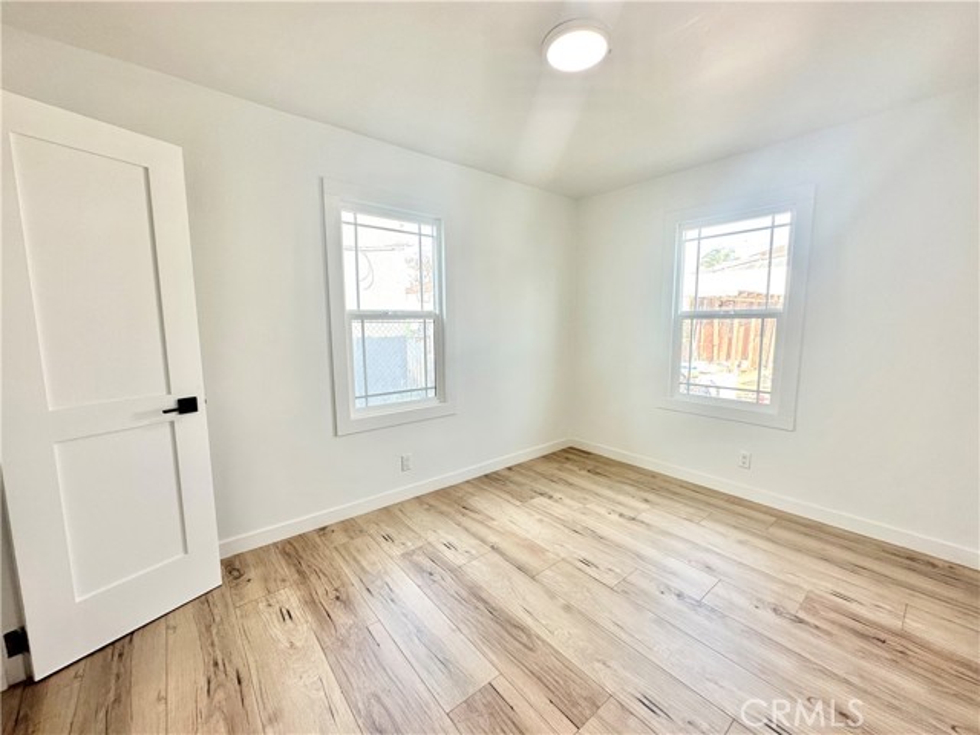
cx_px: 490
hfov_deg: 102.1
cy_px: 368
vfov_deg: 85.7
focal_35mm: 14
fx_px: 396
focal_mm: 2.22
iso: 50
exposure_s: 1/120
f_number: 2.2
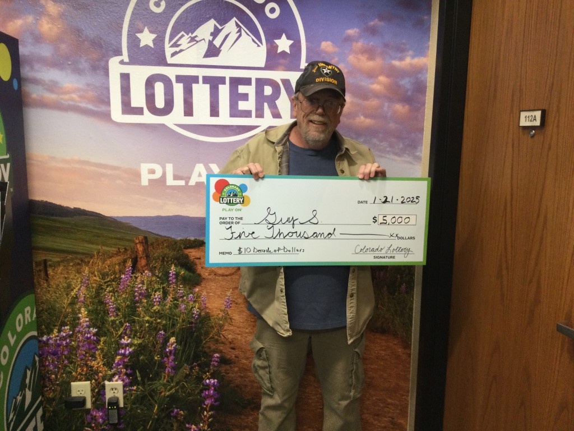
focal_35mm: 31
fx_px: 514
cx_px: 287
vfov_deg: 45.4
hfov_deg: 58.4
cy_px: 216
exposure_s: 1/30
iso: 80
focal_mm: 3.3
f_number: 2.4
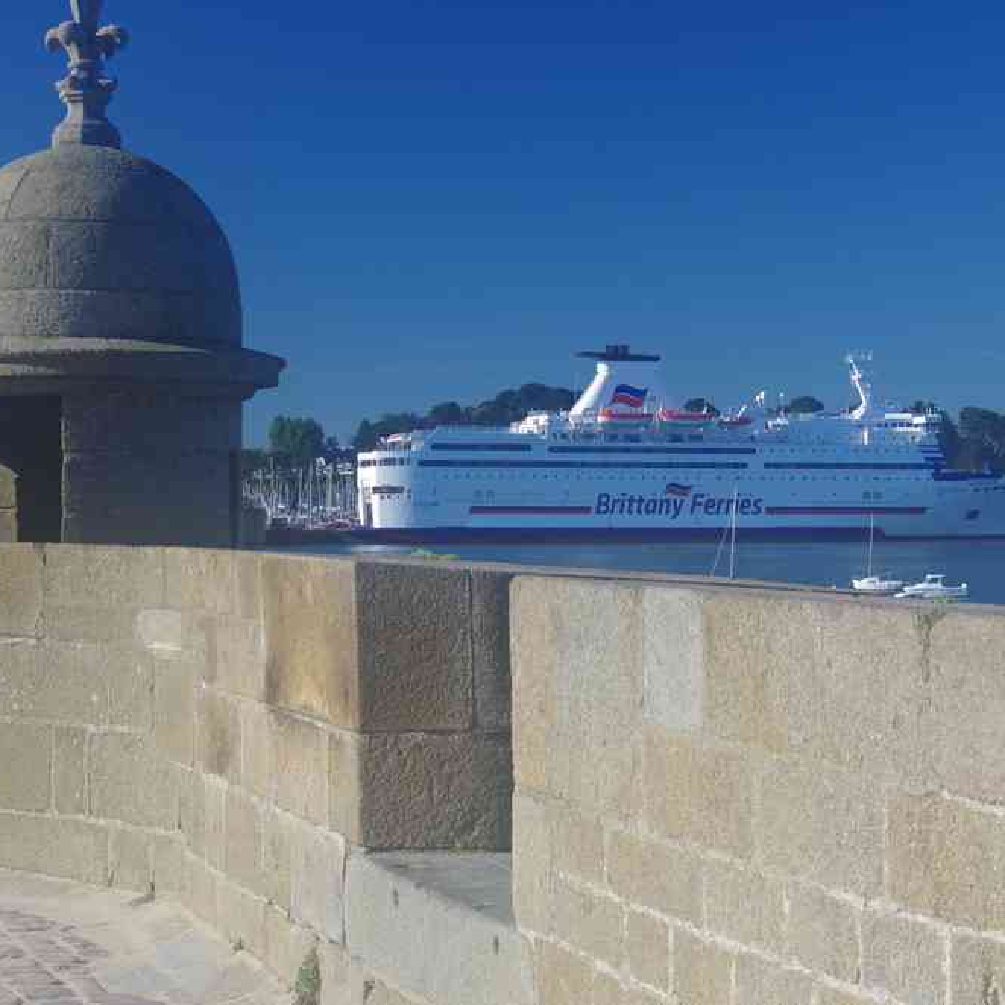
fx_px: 2529
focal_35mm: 77
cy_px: 501
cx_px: 502
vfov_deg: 22.5
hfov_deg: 22.5
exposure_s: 1/100
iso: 200
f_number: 11
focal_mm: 40
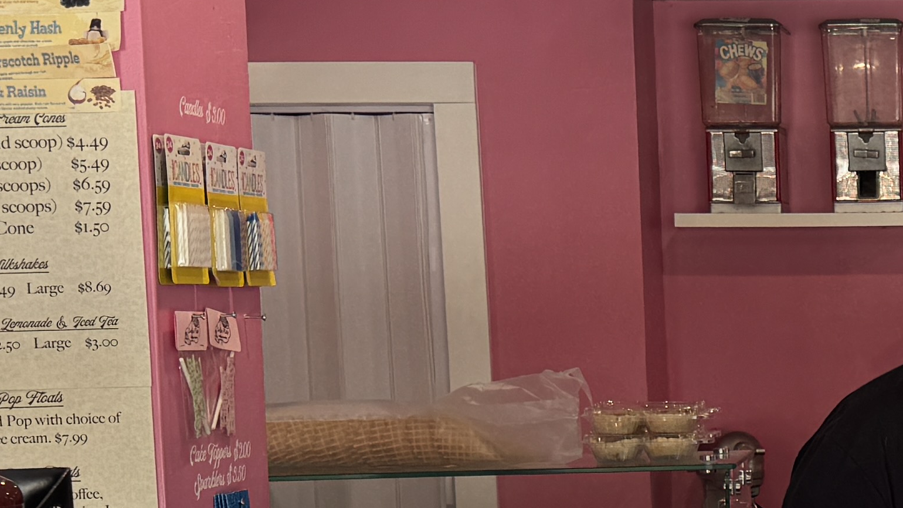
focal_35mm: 97
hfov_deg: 20.4
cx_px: 1118
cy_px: 507
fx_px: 2322
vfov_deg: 12.3
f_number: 1.78
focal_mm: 6.76
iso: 64
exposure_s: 1/120
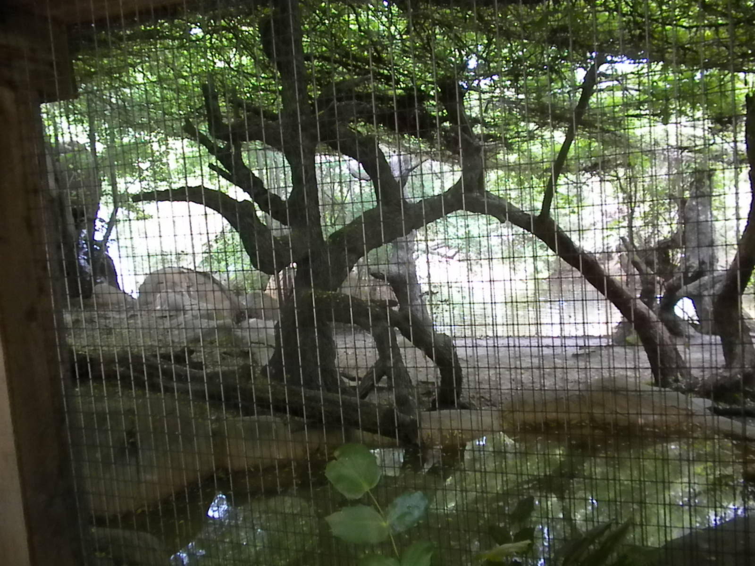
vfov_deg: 38.7
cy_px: 283
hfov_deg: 50.1
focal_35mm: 37
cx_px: 378
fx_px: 807
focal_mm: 6.6
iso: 640
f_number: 3.5
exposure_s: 1/77
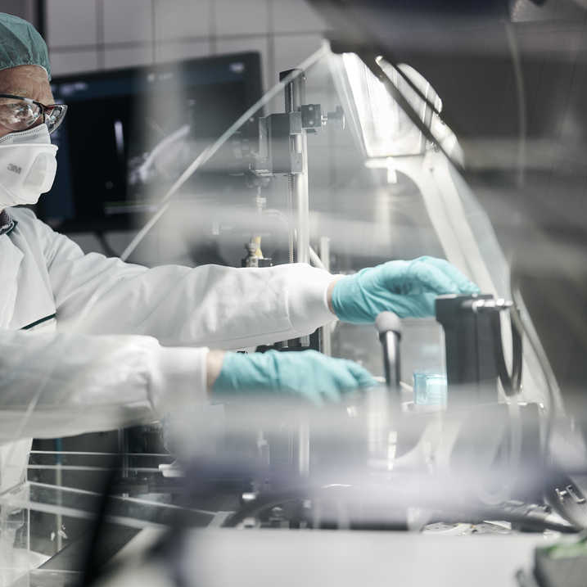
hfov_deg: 26.5
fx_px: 1228
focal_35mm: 64
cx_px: 147
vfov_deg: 26.9
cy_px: 294
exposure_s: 1/160
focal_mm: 50
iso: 400
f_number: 2
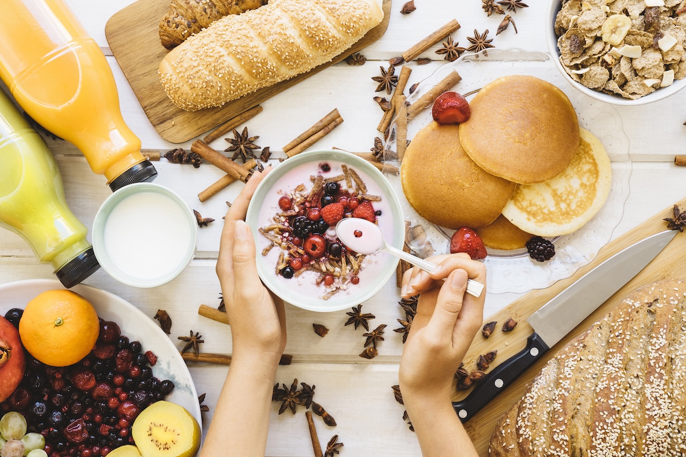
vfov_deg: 19.5
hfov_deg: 28.8
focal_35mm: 70
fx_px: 1334
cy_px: 228
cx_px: 343
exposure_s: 1/20
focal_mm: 70
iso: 320
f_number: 8
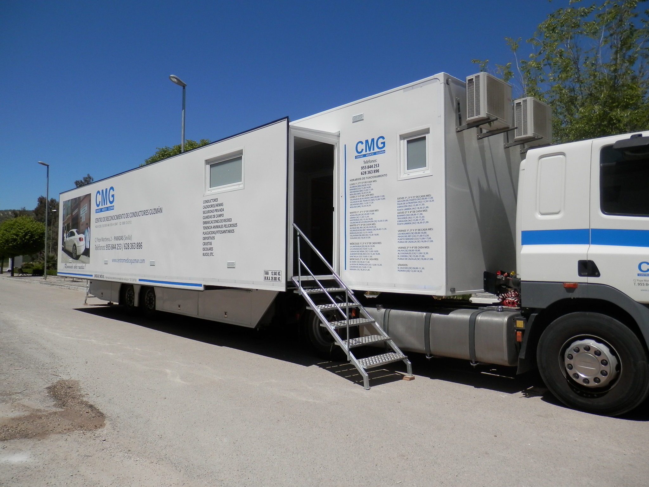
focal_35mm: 25
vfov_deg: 54.9
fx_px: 469
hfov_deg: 69.4
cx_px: 324
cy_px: 244
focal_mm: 4.5
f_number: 8.7
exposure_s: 1/400
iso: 80
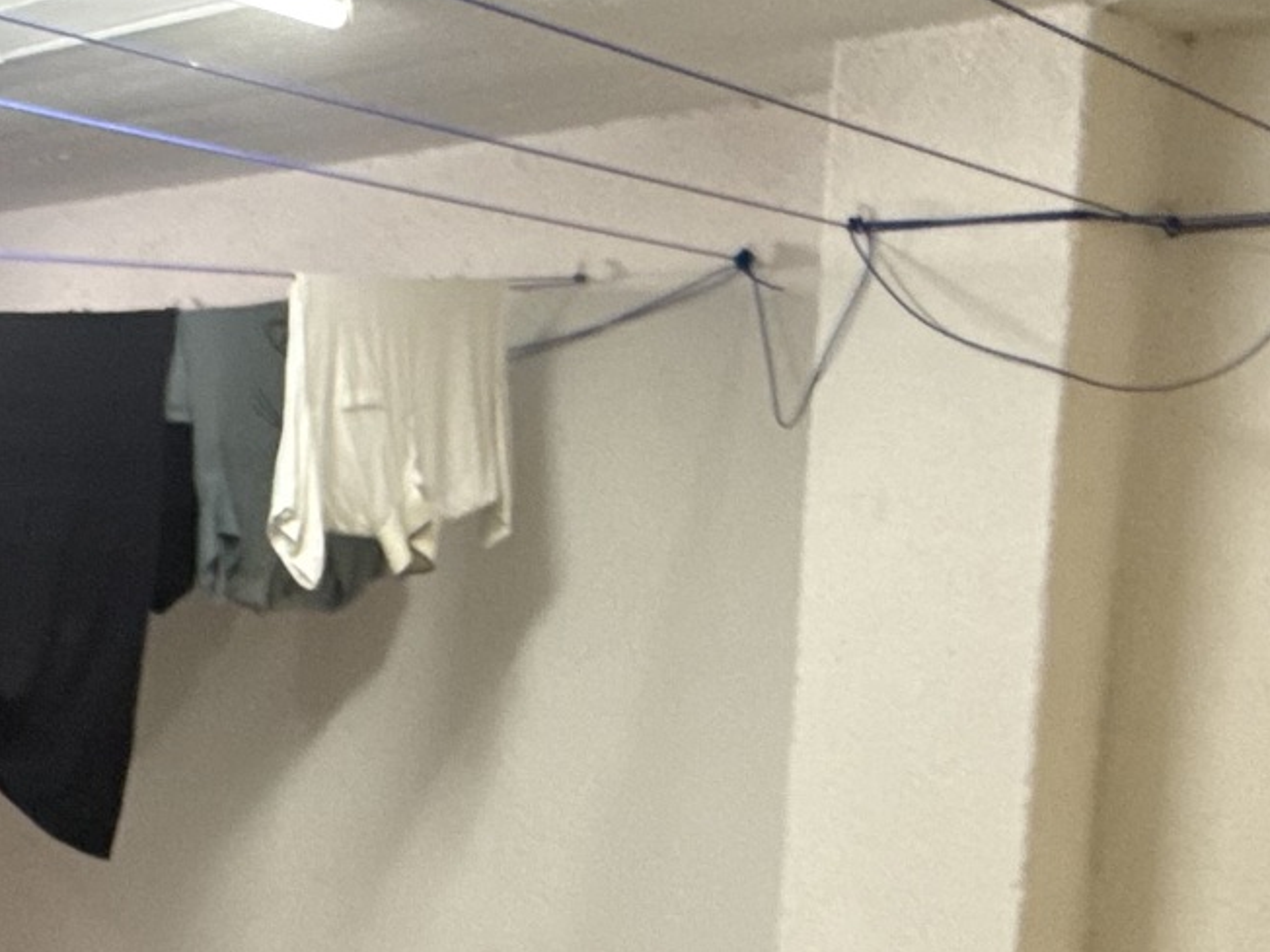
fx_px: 2018
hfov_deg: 31.1
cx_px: -129
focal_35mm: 55
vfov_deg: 26.1
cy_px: 742
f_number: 2.2
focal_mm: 2.22
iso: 640
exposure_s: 1/50
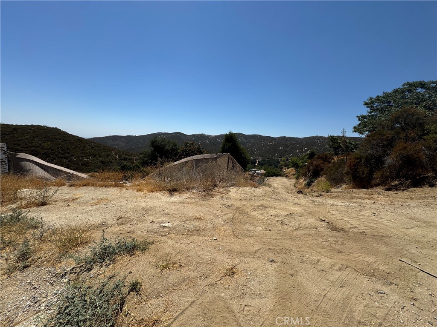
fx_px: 177
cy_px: 164
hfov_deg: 102.1
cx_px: 218
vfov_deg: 85.7
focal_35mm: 14
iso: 50
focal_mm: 2.22
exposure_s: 1/3546
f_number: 2.2
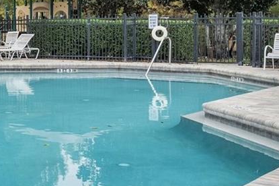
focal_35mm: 83
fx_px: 642
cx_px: -83
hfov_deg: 22.0
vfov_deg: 16.3
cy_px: 33
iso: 110
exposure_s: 1/250
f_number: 5.6
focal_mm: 21.5
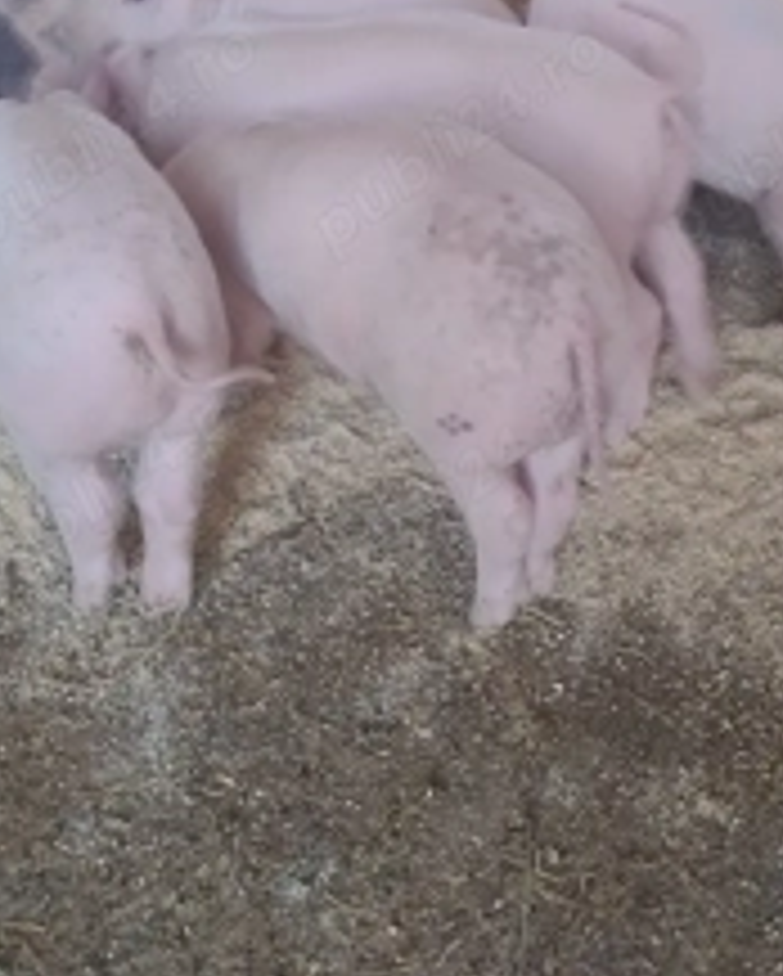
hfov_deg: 34.5
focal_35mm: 43
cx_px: 549
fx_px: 1244
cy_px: 189
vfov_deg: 41.0
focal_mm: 5.56
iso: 975
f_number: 1.8
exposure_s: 1/33.3
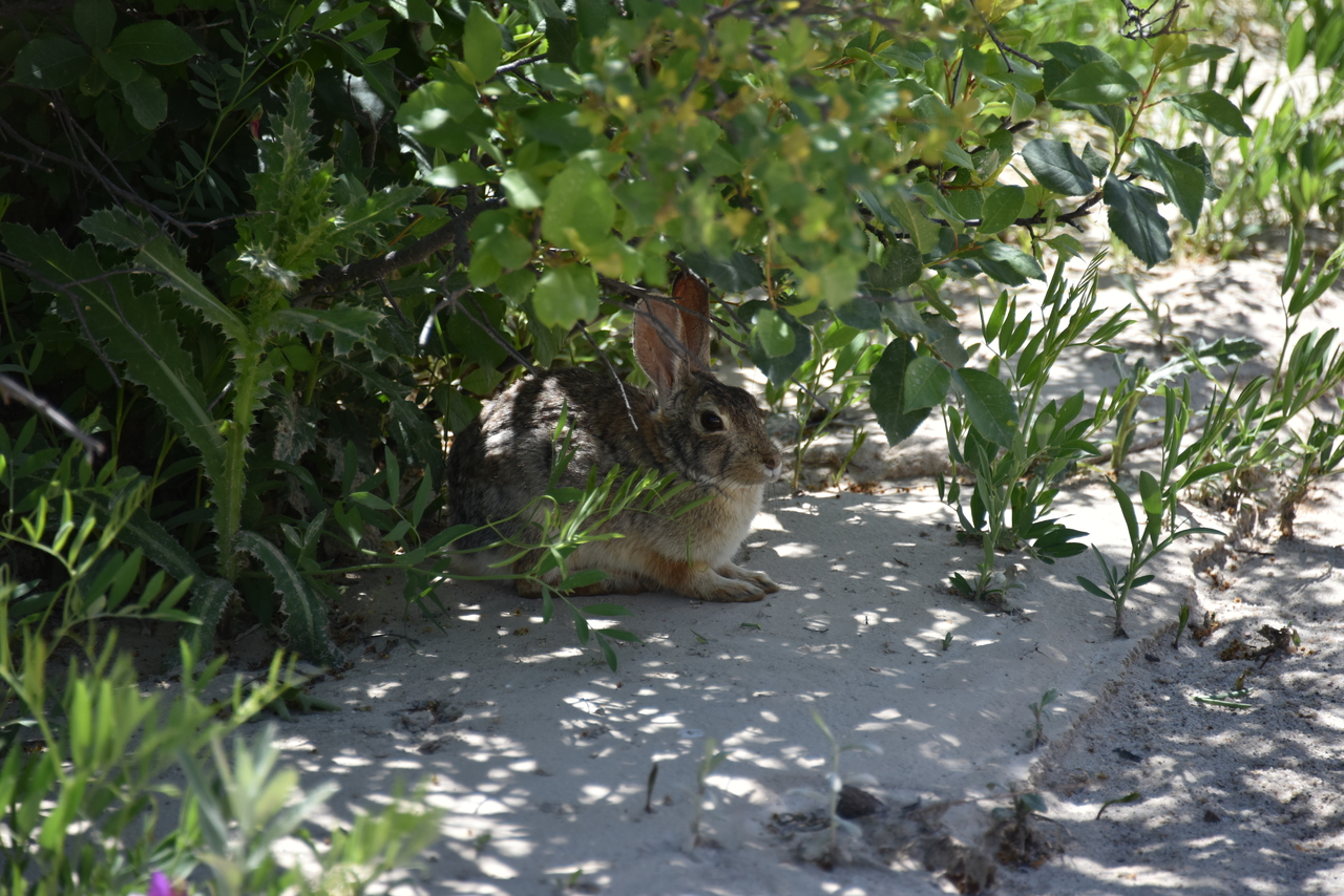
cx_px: 672
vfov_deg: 4.6
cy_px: 448
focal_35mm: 300
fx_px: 11202
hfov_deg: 6.9
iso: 360
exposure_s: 1/640
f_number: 5.6
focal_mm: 300
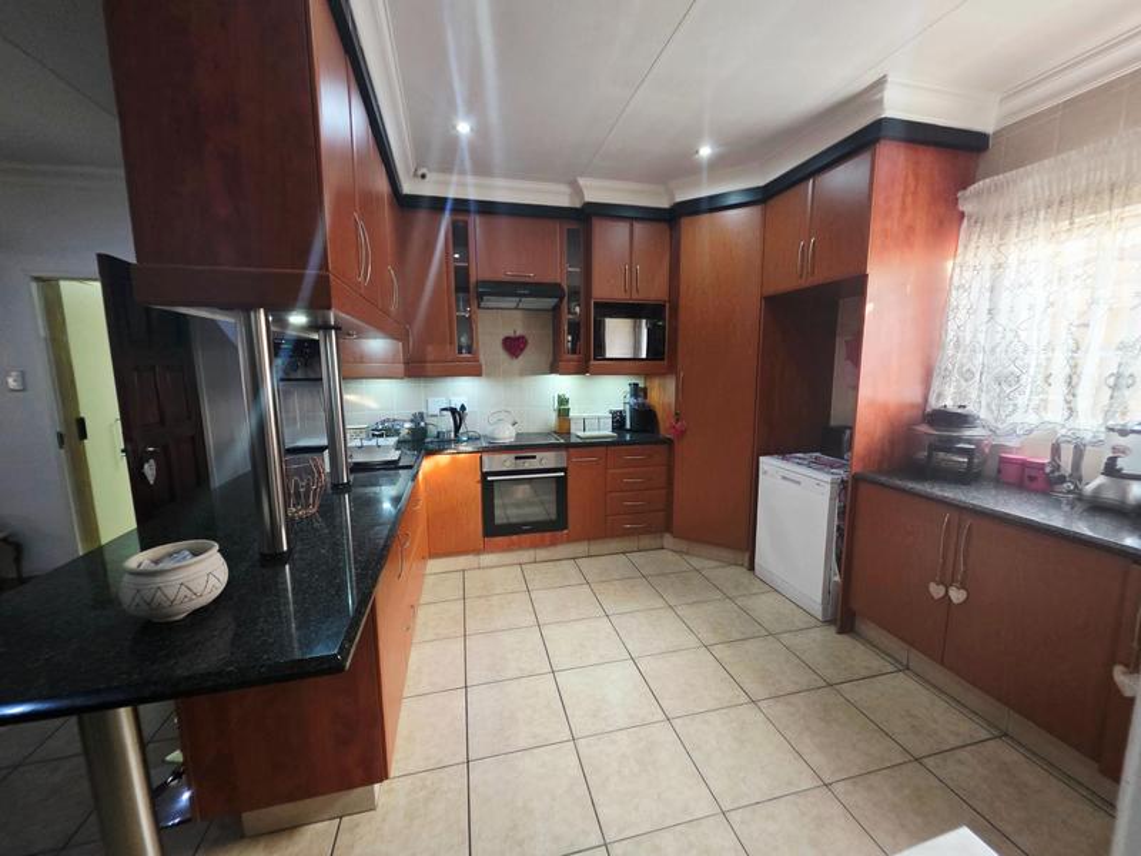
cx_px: 570
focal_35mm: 13
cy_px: 428
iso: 400
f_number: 1.9
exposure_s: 1/50.3
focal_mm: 2.2
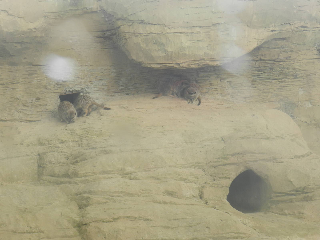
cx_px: 160
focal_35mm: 100
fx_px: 924
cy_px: 120
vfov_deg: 14.8
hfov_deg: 19.6
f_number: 4.6
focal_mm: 17.7
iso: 160
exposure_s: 1/125
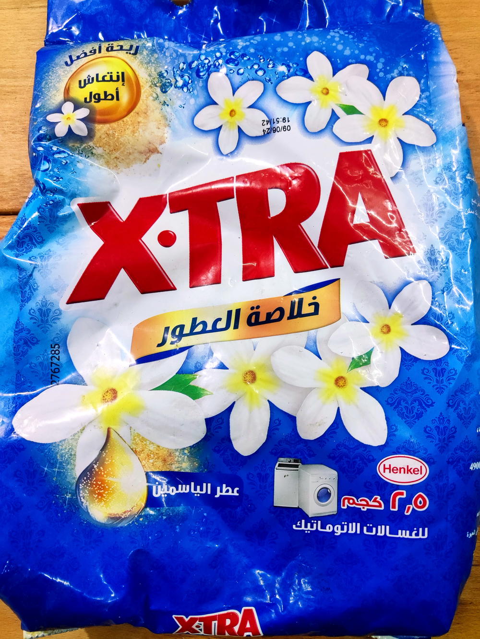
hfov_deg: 54.9
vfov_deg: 69.4
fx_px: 462
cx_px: 240
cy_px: 320
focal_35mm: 25
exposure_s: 1/50
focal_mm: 4.71
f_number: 1.79
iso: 574
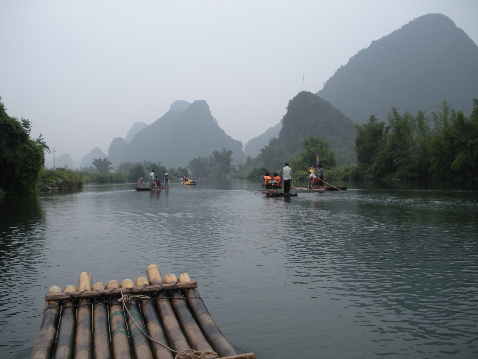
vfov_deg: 39.7
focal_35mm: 36
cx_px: 239
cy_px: 180
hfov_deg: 51.4
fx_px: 497
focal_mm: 6.3
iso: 64
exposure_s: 1/444
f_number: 3.5
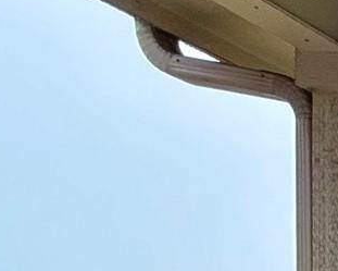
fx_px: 901
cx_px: 928
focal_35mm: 90
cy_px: 455
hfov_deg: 12.6
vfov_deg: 15.2
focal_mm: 2.22
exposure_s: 1/99
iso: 64
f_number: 2.2
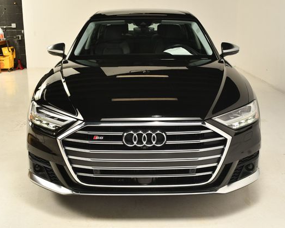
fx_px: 380
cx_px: 148
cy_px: 112
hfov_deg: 41.1
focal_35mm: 45
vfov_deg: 33.4
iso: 100
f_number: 10
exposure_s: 1/160
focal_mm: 26
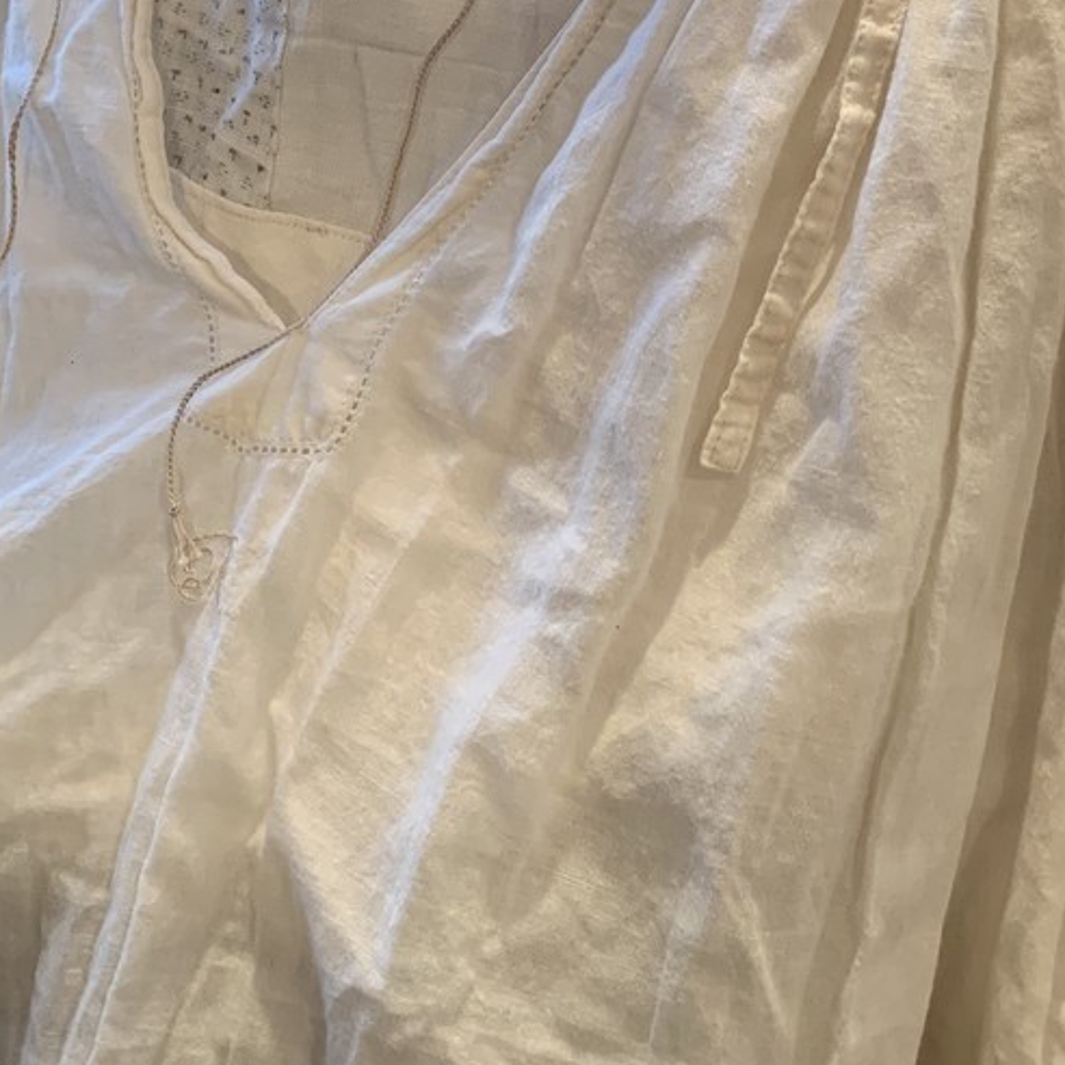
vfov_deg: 29.3
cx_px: 641
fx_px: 1949
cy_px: 106
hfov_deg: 30.5
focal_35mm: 56
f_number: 1.8
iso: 200
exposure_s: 1/50
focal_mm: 4.25
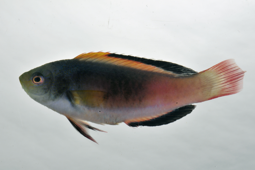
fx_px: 1114
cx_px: 128
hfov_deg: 13.1
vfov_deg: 8.7
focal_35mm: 158
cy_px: 85
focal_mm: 105
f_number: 36
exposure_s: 1/60
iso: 200
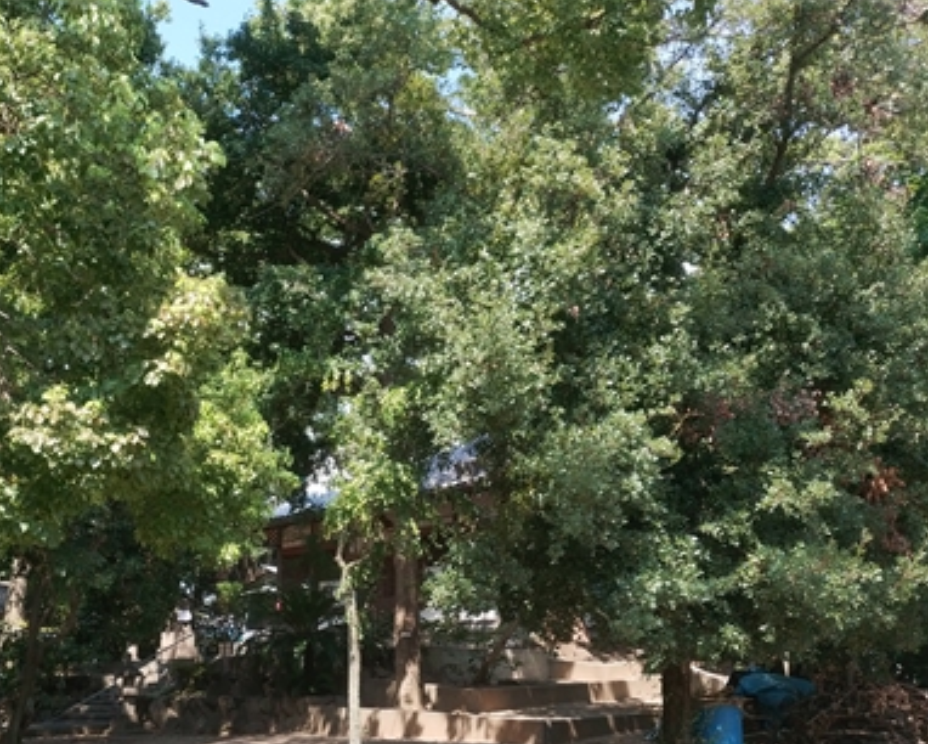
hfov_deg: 37.6
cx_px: 301
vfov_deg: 30.7
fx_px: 1346
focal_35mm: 49
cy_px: 464
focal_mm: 4.5
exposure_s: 1/595
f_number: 2
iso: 181
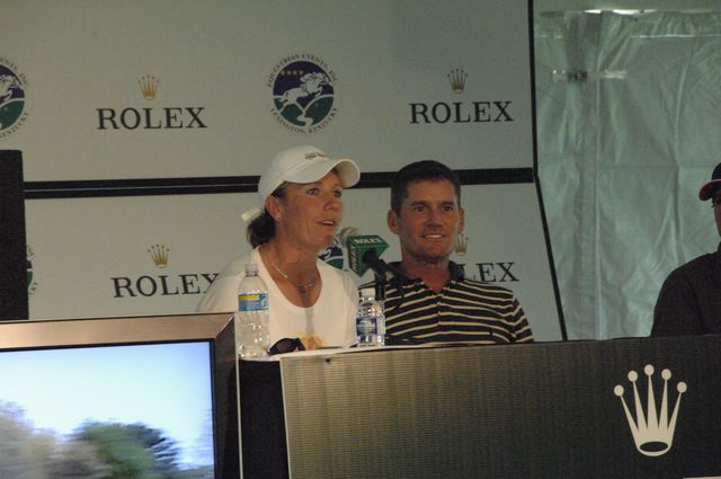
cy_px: 240
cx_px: 360
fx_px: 6001
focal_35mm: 300
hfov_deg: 6.9
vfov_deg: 4.6
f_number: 9.5
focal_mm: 200
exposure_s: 1/100
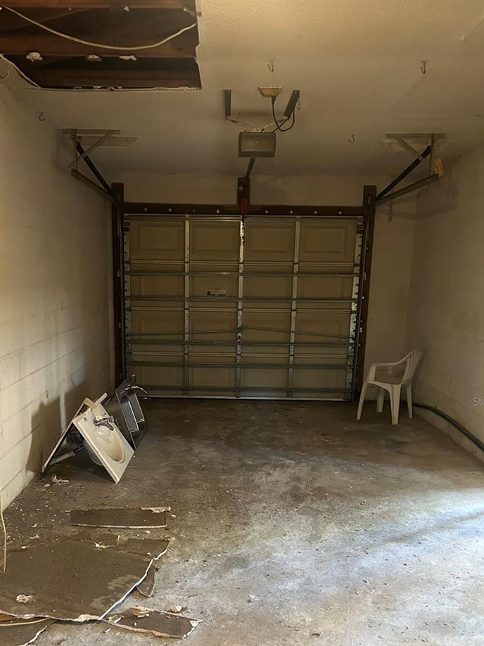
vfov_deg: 53.4
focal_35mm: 34
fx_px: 634
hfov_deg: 41.7
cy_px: 401
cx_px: 206
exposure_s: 1/40
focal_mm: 5.7
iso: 640
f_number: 1.5
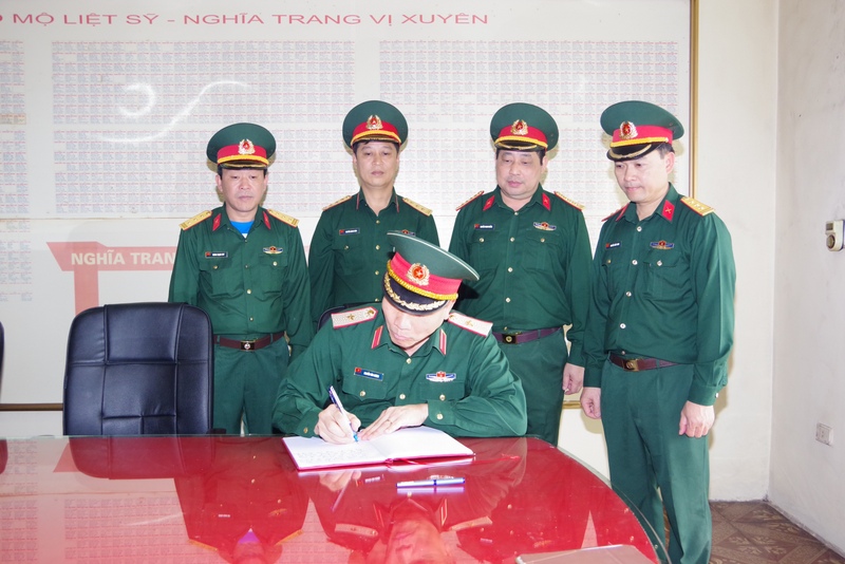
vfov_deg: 42.4
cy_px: 282
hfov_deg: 60.3
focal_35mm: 31
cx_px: 422
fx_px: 728
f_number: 4.5
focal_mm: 21
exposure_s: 1/100
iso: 1600
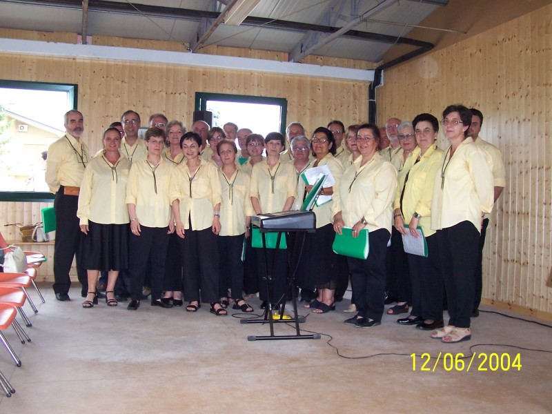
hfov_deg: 50.1
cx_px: 276
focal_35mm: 37
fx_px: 590
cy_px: 207
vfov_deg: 38.7
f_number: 2.8
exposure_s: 1/60
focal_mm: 5.6
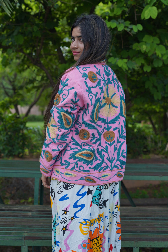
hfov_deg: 27.0
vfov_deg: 39.6
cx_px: 84
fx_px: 350
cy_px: 126
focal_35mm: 50
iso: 100
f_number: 4
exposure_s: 1/250
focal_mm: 50
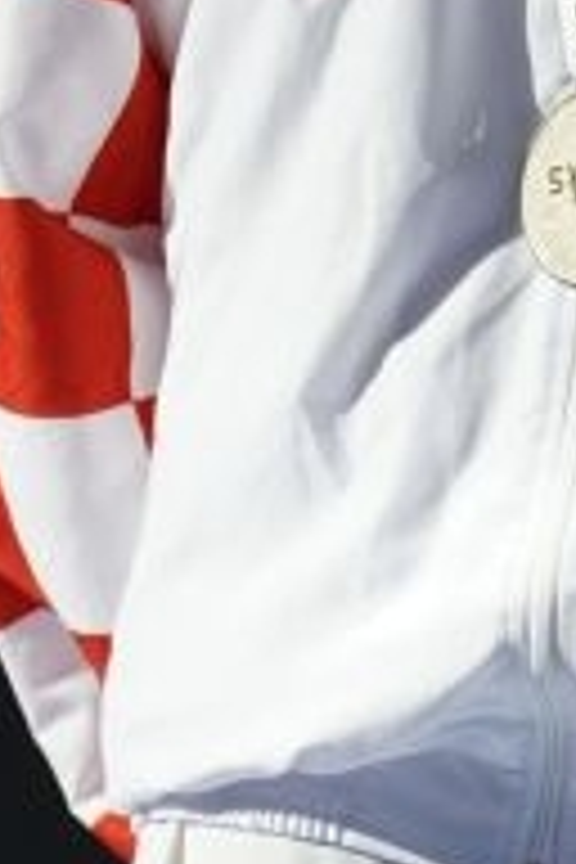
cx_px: 850
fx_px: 29926
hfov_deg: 1.1
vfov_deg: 1.7
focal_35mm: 1247
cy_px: 414
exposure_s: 1/250
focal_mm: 200
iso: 500
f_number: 2.8
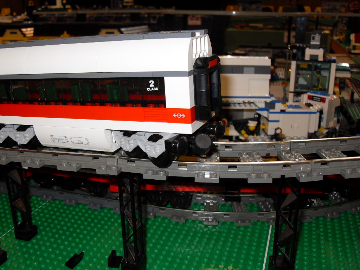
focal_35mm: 37
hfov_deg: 50.1
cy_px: 135
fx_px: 385
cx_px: 180
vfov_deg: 38.7
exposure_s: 1/45
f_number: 2.8
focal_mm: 6.3
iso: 100
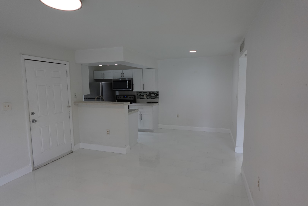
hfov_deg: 84.0
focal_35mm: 20
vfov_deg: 61.9
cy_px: 103
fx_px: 171
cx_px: 154
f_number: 2
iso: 125
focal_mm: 7.6
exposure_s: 1/125
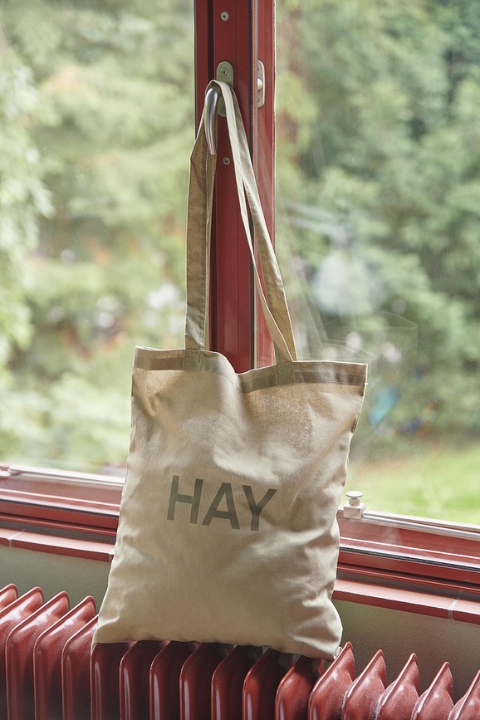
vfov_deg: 28.8
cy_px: 360
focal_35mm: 70
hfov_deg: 19.5
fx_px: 1400
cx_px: 240
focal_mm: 70
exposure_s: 1/125
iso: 640
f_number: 3.2
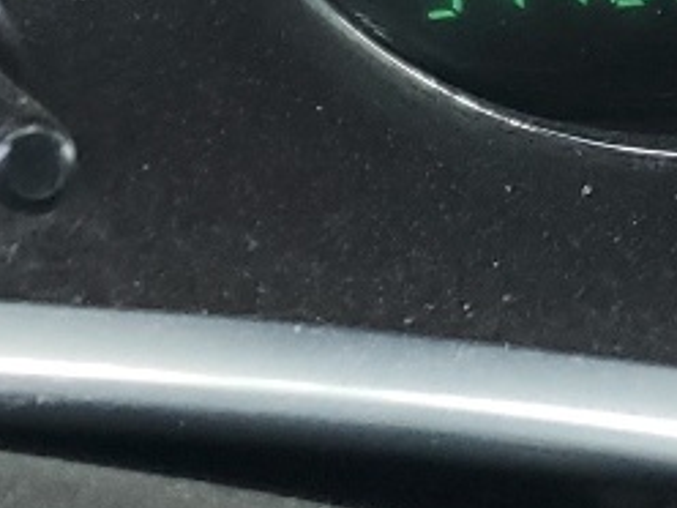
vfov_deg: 8.1
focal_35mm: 168
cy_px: -767
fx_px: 3286
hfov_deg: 10.5
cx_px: -797
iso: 73
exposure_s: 1/120
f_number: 1.5
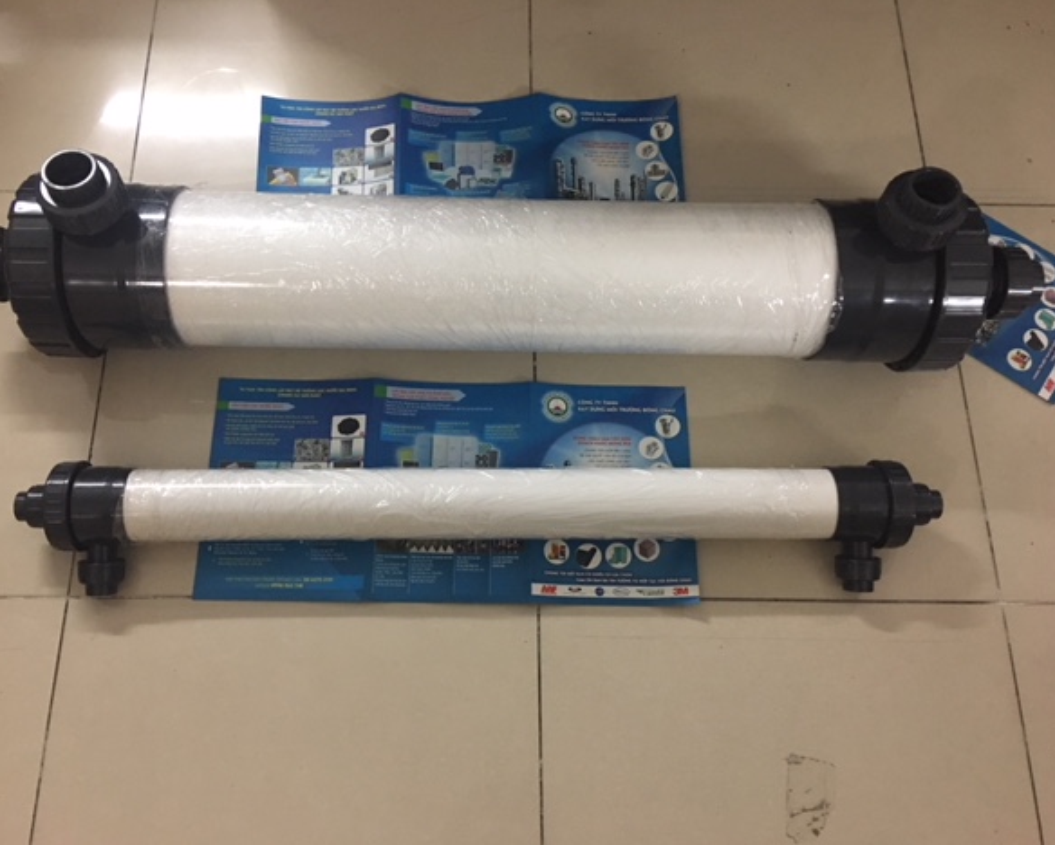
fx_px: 969
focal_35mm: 31
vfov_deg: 47.2
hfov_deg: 57.1
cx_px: 499
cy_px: 426
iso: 100
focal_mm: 4.15
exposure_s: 1/8
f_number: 2.2
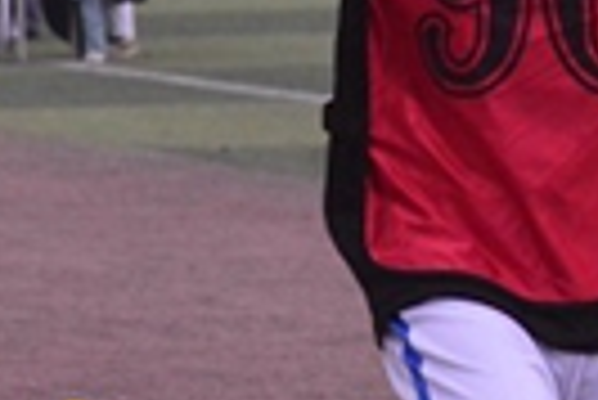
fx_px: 8963
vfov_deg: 2.6
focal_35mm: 539
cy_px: -270
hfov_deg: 3.8
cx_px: 643
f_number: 8
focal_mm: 112
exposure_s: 1/1000
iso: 6400
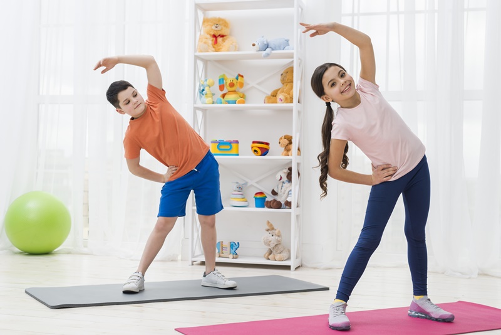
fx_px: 696
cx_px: 250
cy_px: 168
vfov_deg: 27.0
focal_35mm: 50
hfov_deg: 39.6
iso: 400
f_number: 5
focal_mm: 50
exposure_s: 1/160
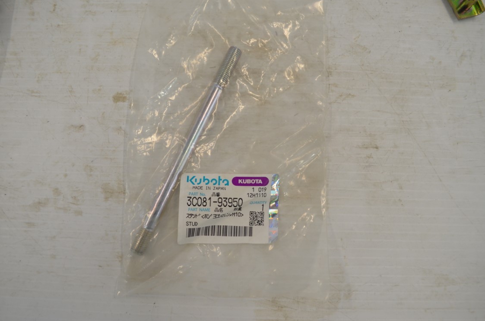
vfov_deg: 42.1
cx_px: 236
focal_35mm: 31
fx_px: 417
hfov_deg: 60.4
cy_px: 159
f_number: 5.6
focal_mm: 20
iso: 400
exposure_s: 1/125
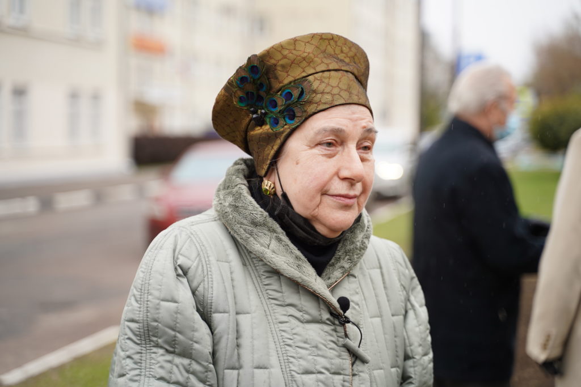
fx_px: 1211
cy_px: 194
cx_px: 290
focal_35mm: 75
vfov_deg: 18.2
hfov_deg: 27.0
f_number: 2.8
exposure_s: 1/320
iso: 200
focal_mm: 75
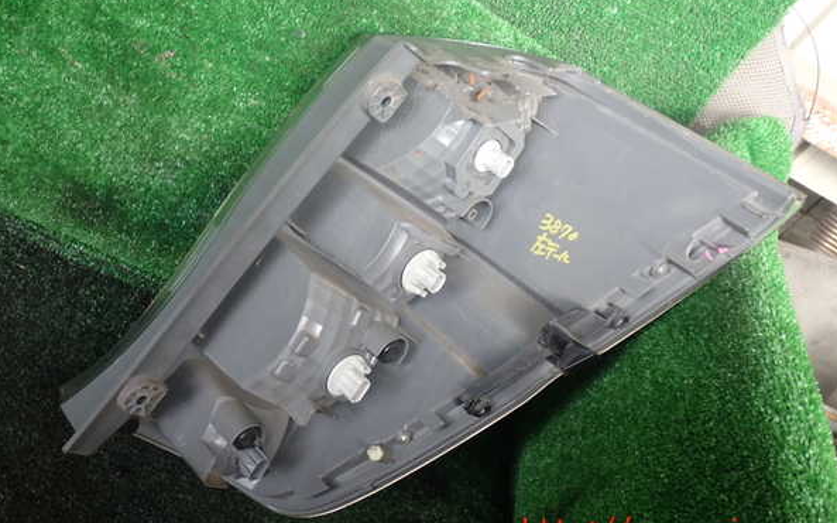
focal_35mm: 44
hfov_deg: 45.3
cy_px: 232
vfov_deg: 29.2
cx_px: 418
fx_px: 1003
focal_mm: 7.31
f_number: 2.8
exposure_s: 1/80
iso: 200
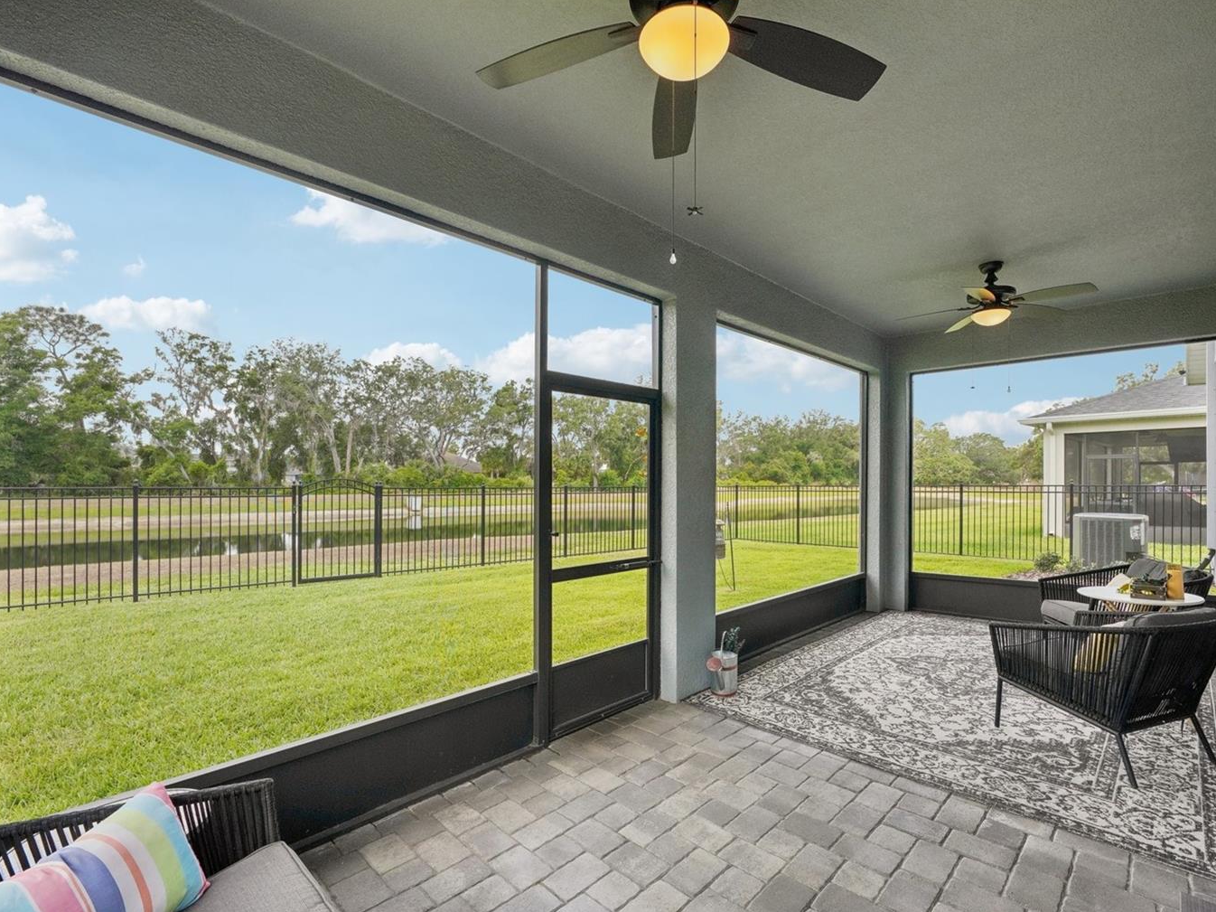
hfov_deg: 94.4
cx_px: 647
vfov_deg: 78.1
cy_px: 463
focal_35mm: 16
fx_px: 562
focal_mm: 14
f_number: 8
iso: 640
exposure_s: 1/320
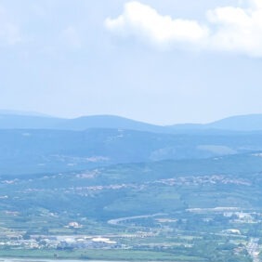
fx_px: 2115
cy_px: 223
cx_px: 207
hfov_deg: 7.1
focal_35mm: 247
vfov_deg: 7.1
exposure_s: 1/1000
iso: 32
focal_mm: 9
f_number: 2.8
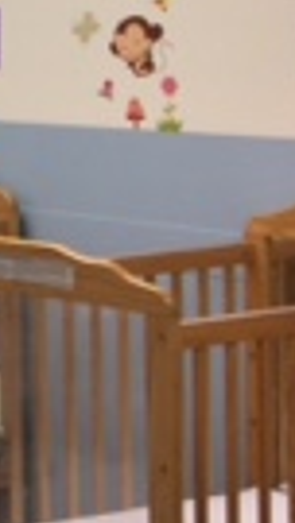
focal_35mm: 150
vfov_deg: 14.2
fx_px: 2085
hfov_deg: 6.4
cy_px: 74
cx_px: -928
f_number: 2.2
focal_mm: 4.15
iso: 40
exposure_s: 1/40
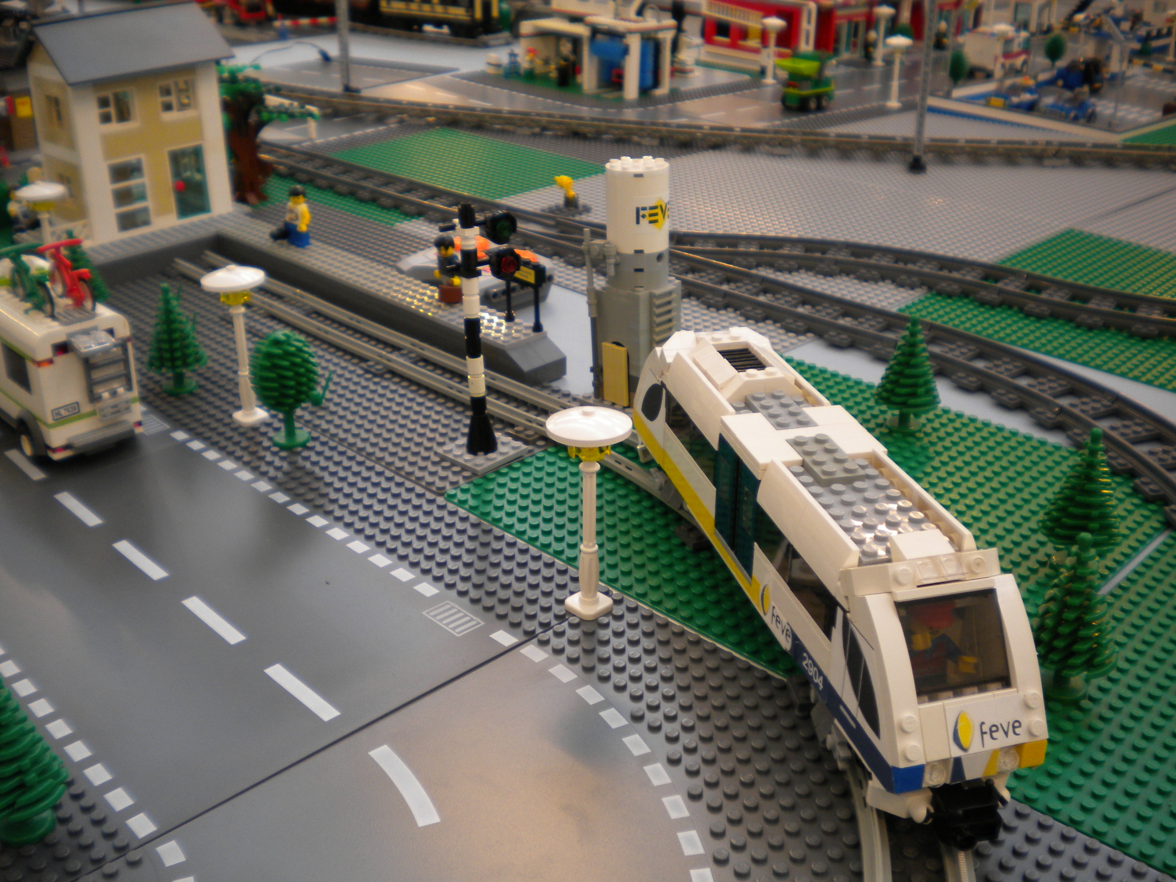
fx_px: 1189
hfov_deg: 52.6
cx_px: 588
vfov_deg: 40.7
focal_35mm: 35
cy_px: 441
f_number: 3.1
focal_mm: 6.3
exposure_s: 1/36
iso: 100
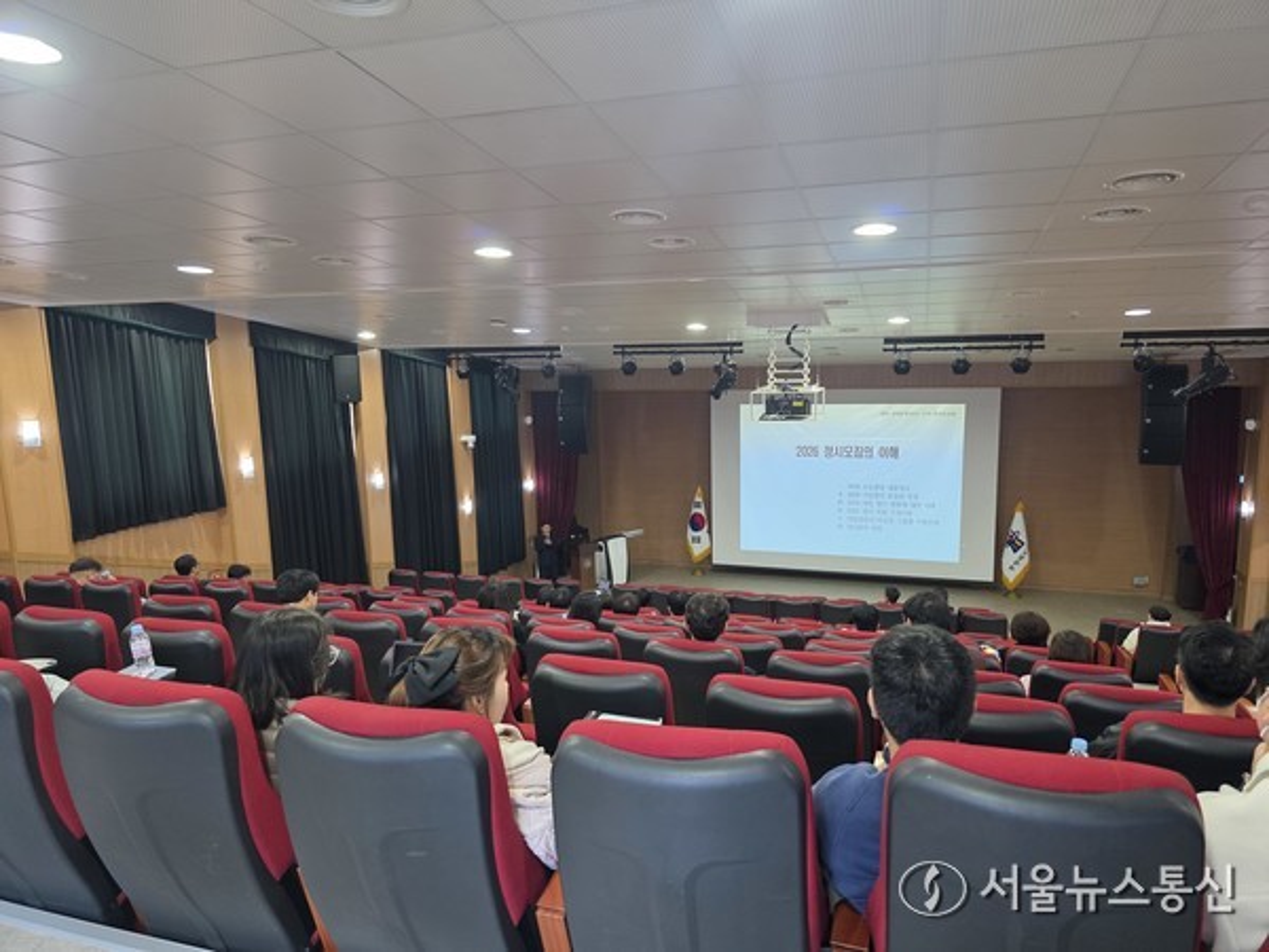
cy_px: 476
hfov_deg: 73.9
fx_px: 843
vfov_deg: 58.9
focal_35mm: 23
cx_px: 634
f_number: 1.7
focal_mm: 6.3
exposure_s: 1/120
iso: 320
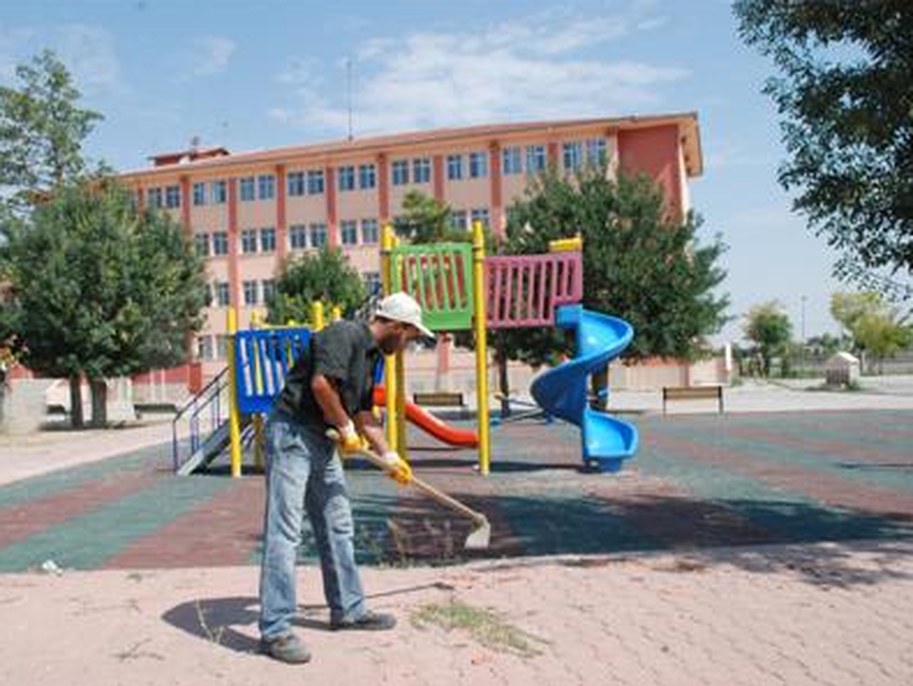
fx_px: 950
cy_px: 344
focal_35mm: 36
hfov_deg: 51.2
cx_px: 398
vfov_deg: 39.7
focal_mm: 22
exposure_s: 1/640
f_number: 13
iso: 640
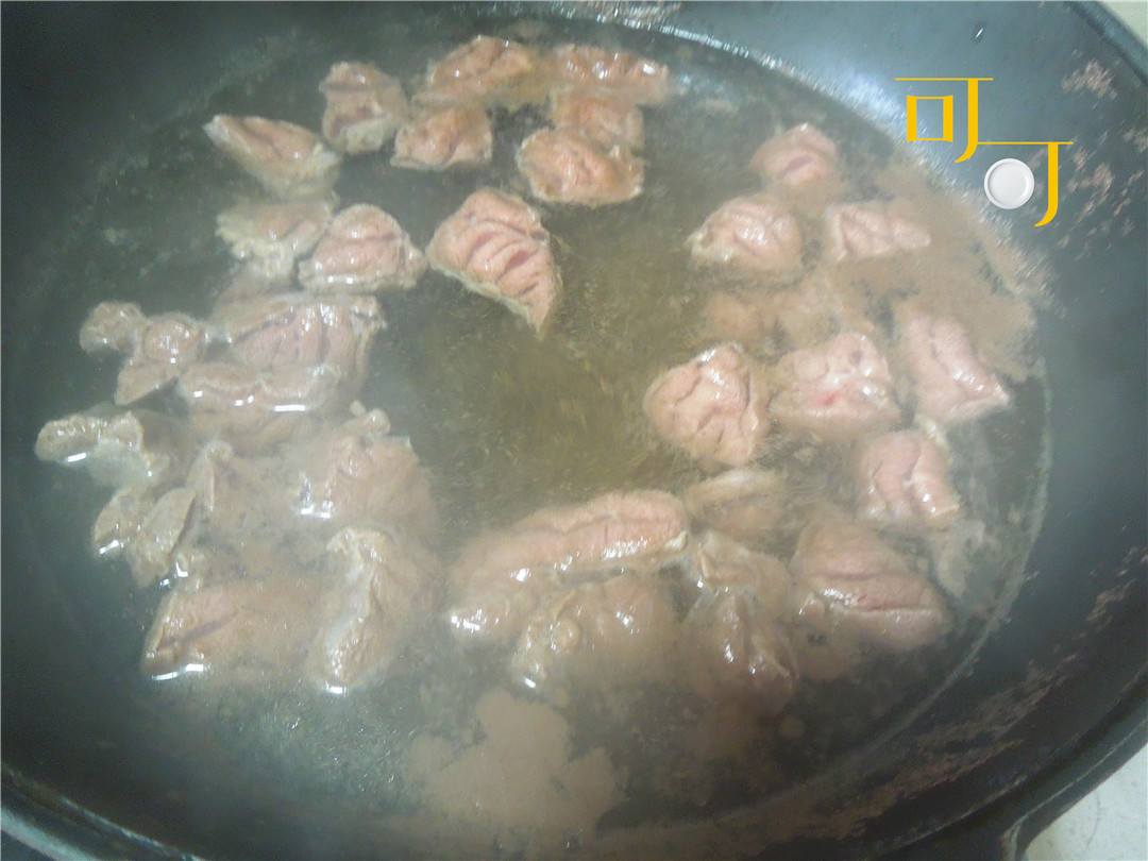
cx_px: 574
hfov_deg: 69.4
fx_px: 829
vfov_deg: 54.9
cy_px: 430
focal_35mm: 25
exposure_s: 1/8
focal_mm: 4.5
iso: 640
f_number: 3.3
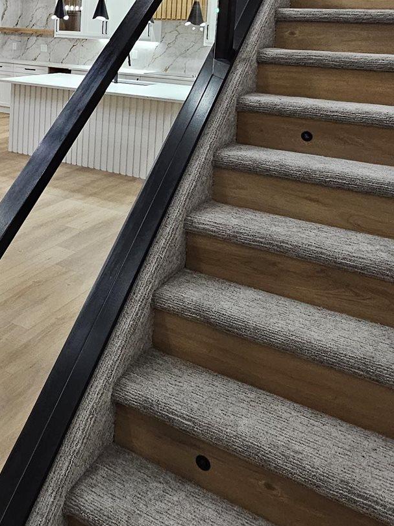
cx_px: 10
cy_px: 73
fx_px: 562
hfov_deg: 35.4
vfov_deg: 46.3
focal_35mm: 37
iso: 250
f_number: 2.2
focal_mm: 2.2
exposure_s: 1/60
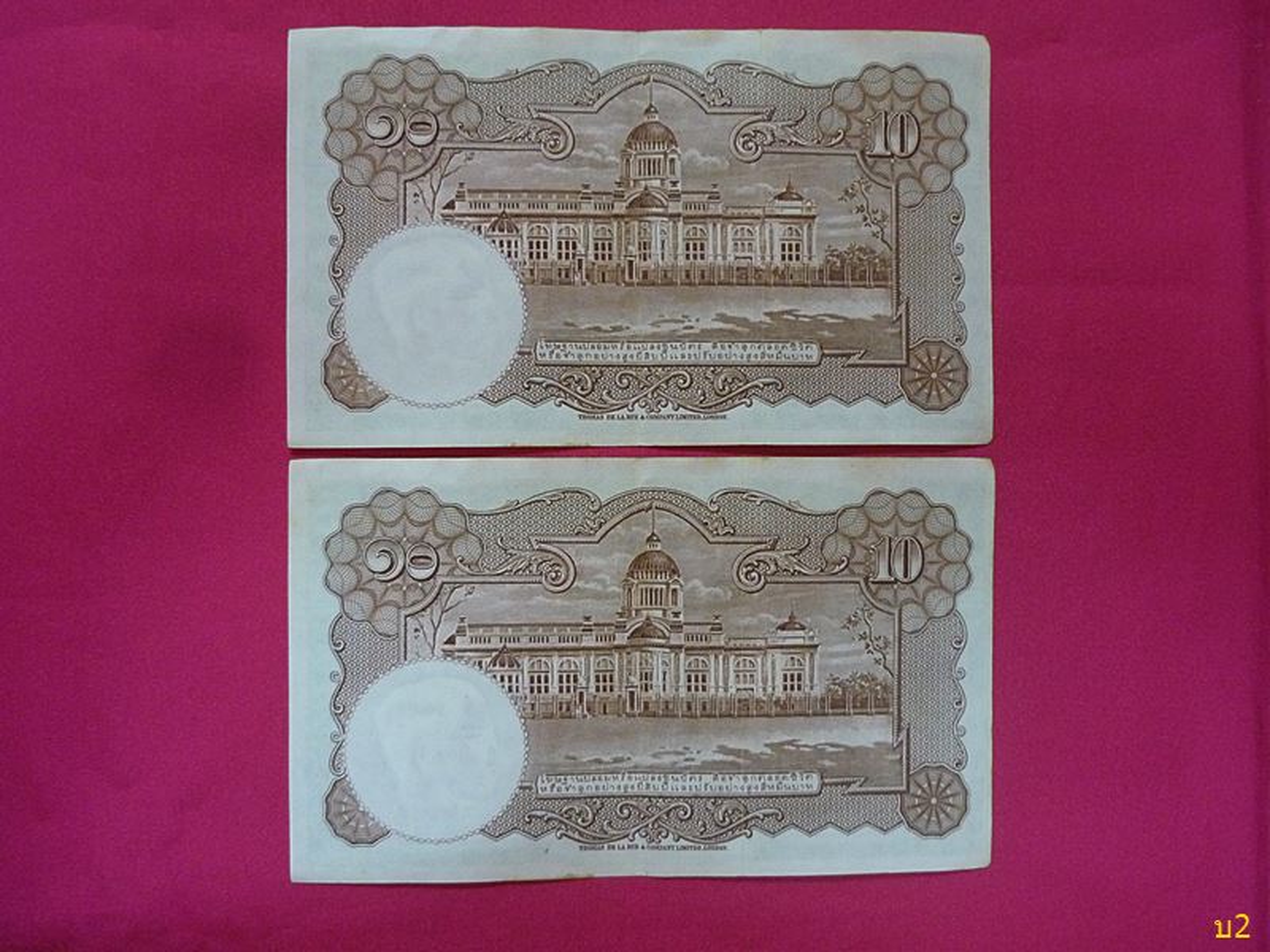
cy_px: 476
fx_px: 1211
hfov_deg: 55.4
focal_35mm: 33
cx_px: 635
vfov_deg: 42.9
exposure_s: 1/10
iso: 400
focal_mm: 5.5
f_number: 2.8
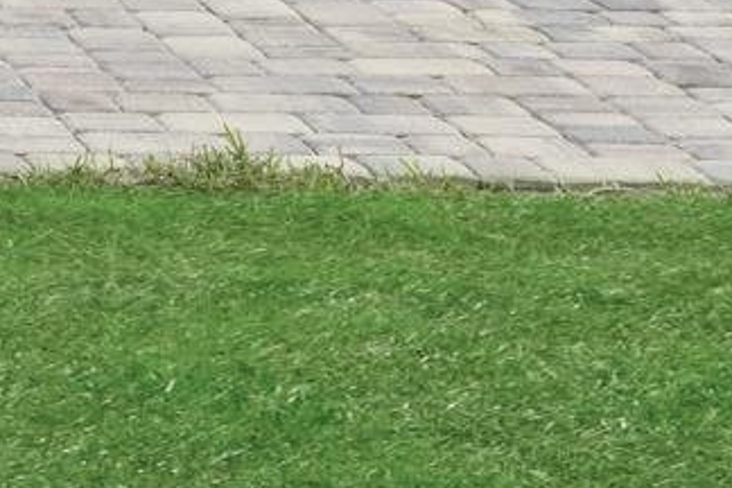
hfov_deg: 10.7
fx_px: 3598
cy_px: -607
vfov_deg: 7.4
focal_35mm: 177
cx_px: -687
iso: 320
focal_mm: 22.9
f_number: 9
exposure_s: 1/400
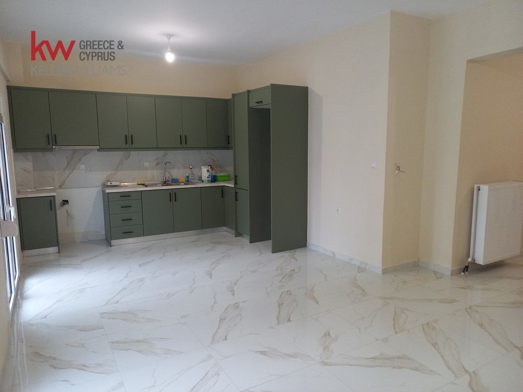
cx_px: 262
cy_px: 196
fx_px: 378
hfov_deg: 69.4
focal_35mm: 25
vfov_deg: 54.9
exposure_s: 1/50
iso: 250
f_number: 1.8
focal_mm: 4.65
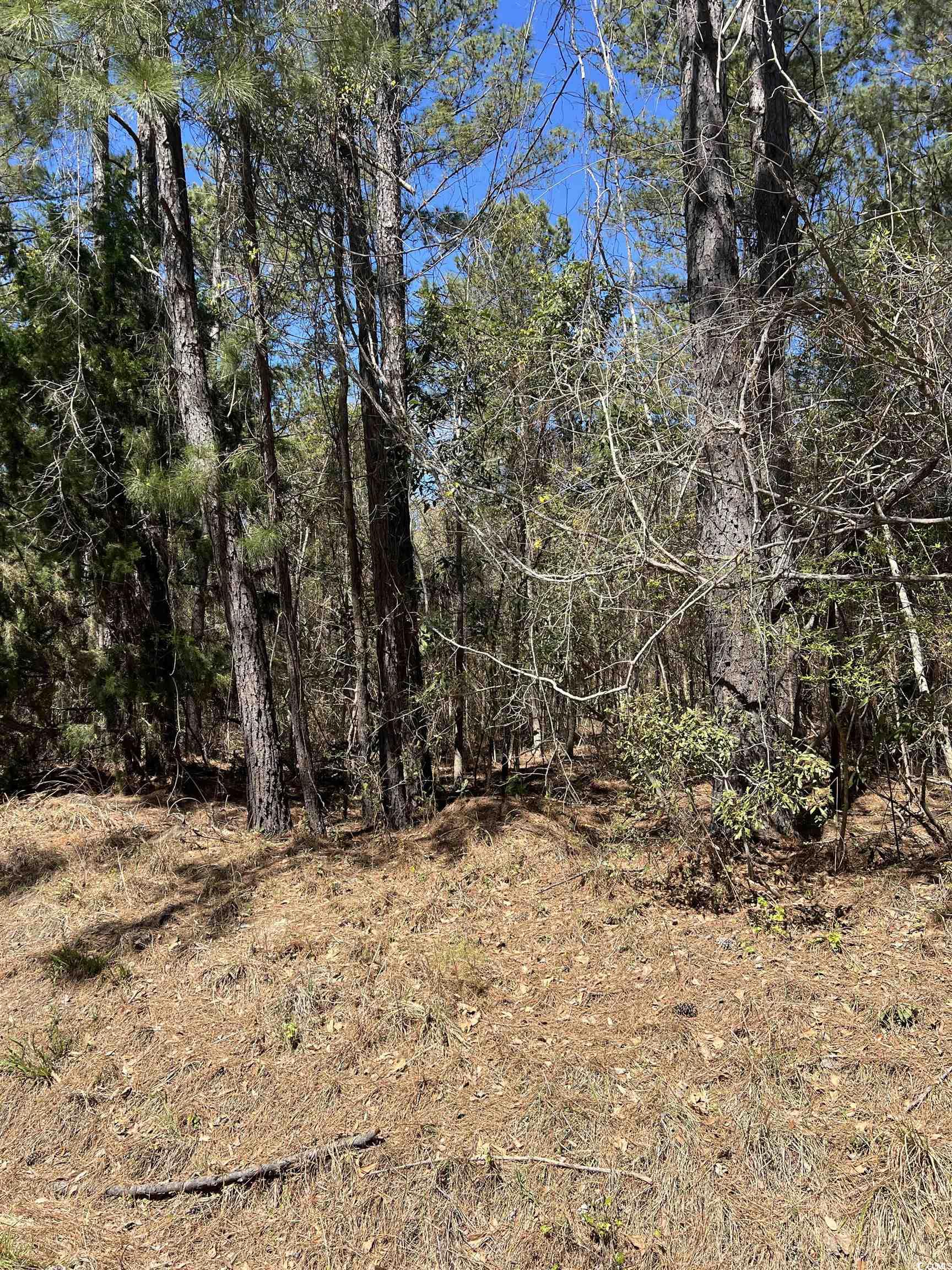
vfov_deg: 67.3
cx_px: 476
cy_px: 635
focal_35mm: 26
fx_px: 953
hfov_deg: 53.1
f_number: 1.5
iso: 50
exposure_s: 1/1869
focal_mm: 5.7
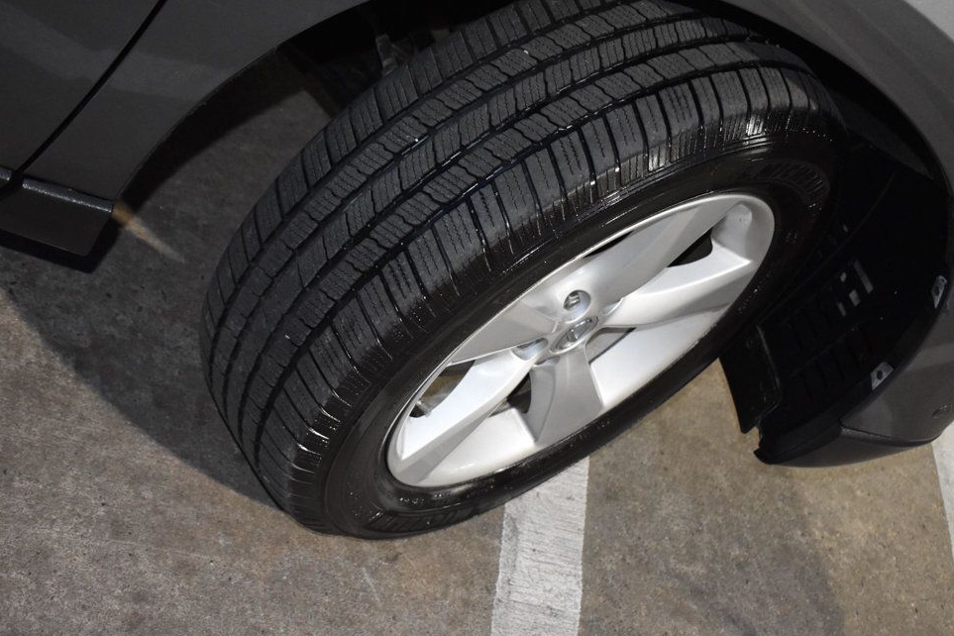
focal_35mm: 51
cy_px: 305
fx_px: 1351
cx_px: 488
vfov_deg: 26.5
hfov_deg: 38.9
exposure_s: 1/60
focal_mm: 32
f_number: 4.5
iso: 2500
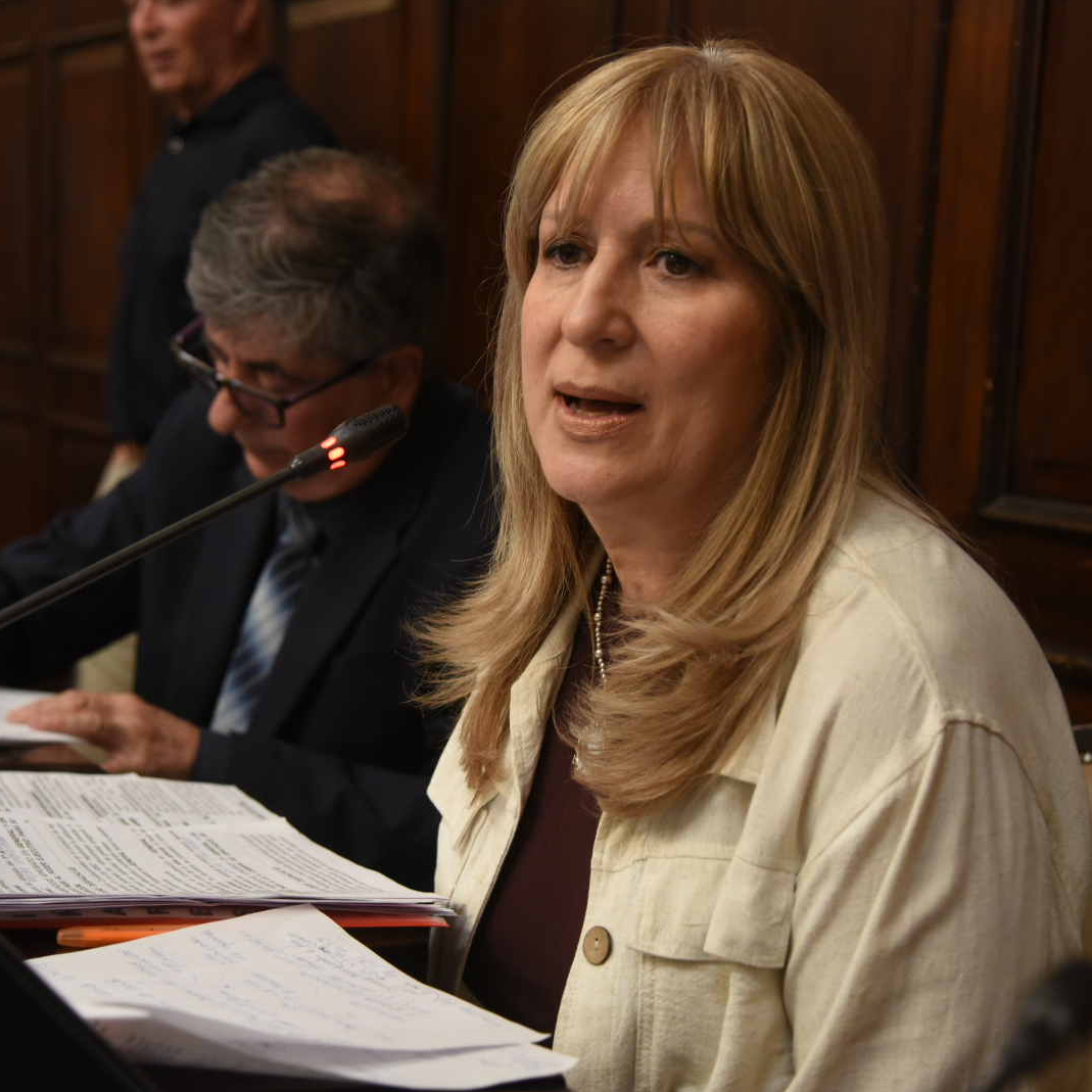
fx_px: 2391
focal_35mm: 67
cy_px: 551
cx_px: 409
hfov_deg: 25.6
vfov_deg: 25.7
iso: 2000
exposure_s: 1/100
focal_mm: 52
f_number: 4
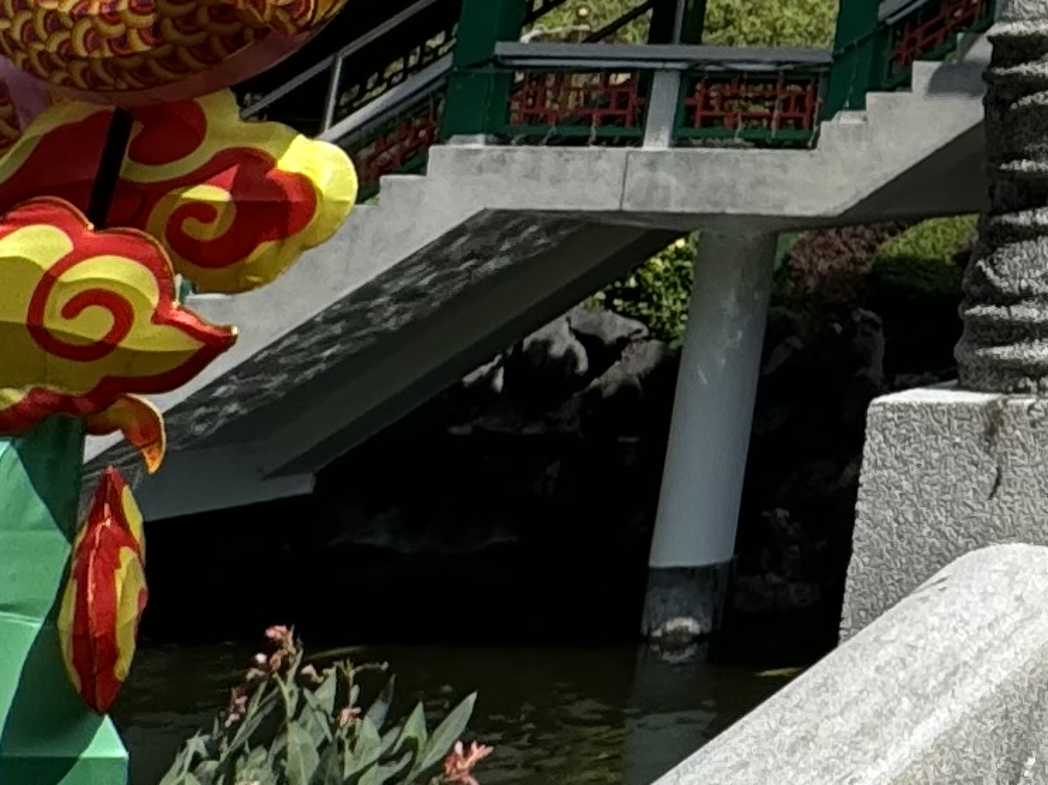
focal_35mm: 76
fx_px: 2301
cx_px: 2085
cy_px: -299
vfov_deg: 17.8
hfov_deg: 17.9
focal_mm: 2.22
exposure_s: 1/1567
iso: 50
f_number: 2.2
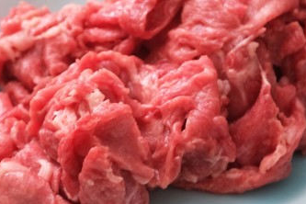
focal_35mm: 172
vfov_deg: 8.0
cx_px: 139
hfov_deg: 11.9
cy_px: 136
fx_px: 1462
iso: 1600
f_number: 5.6
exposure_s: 1/13
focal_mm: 60
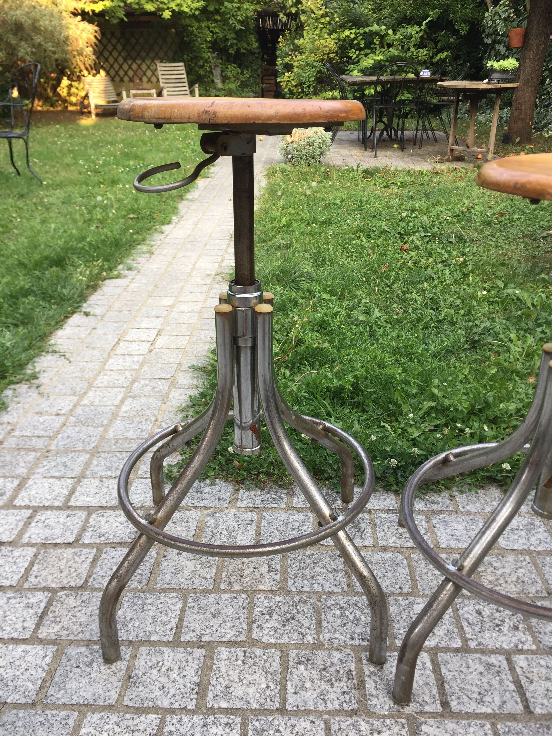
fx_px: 617
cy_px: 368
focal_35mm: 29
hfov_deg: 48.2
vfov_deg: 61.7
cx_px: 276
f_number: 2.2
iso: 32
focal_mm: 4.15
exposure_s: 1/102
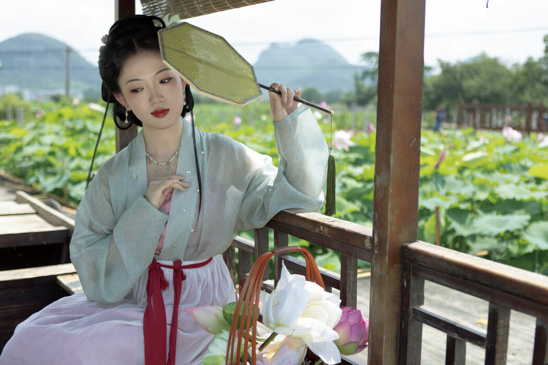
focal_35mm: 43
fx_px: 655
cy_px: 182
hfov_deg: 45.4
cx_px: 274
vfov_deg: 31.2
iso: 100
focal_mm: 43
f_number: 2.8
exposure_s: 1/800
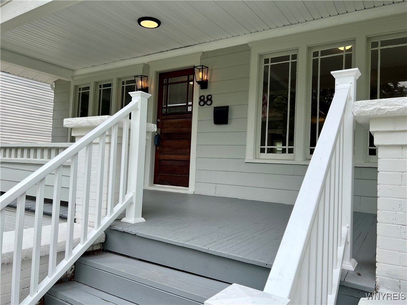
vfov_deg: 53.1
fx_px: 306
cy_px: 152
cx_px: 204
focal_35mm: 26
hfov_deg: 67.3
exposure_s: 1/1395
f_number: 1.5
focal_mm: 5.7
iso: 50
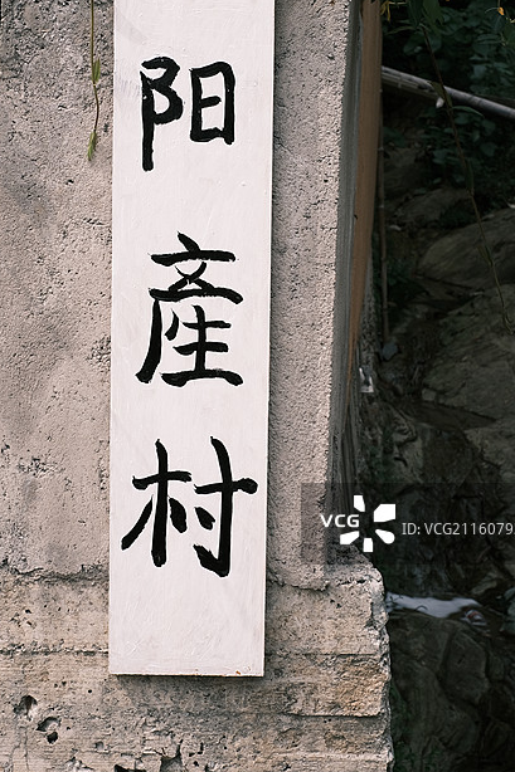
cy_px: 288
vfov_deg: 29.1
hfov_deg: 19.7
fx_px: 1481
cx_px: 246
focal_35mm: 69
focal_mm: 35
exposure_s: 1/125
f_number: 10
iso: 160
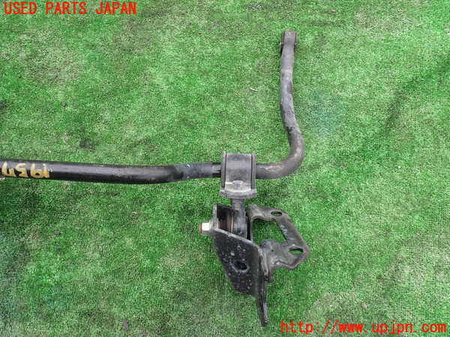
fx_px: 325
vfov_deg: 54.9
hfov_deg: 69.4
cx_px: 225
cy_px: 168
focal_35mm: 25
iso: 100
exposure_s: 1/250
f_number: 2.8
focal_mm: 4.5
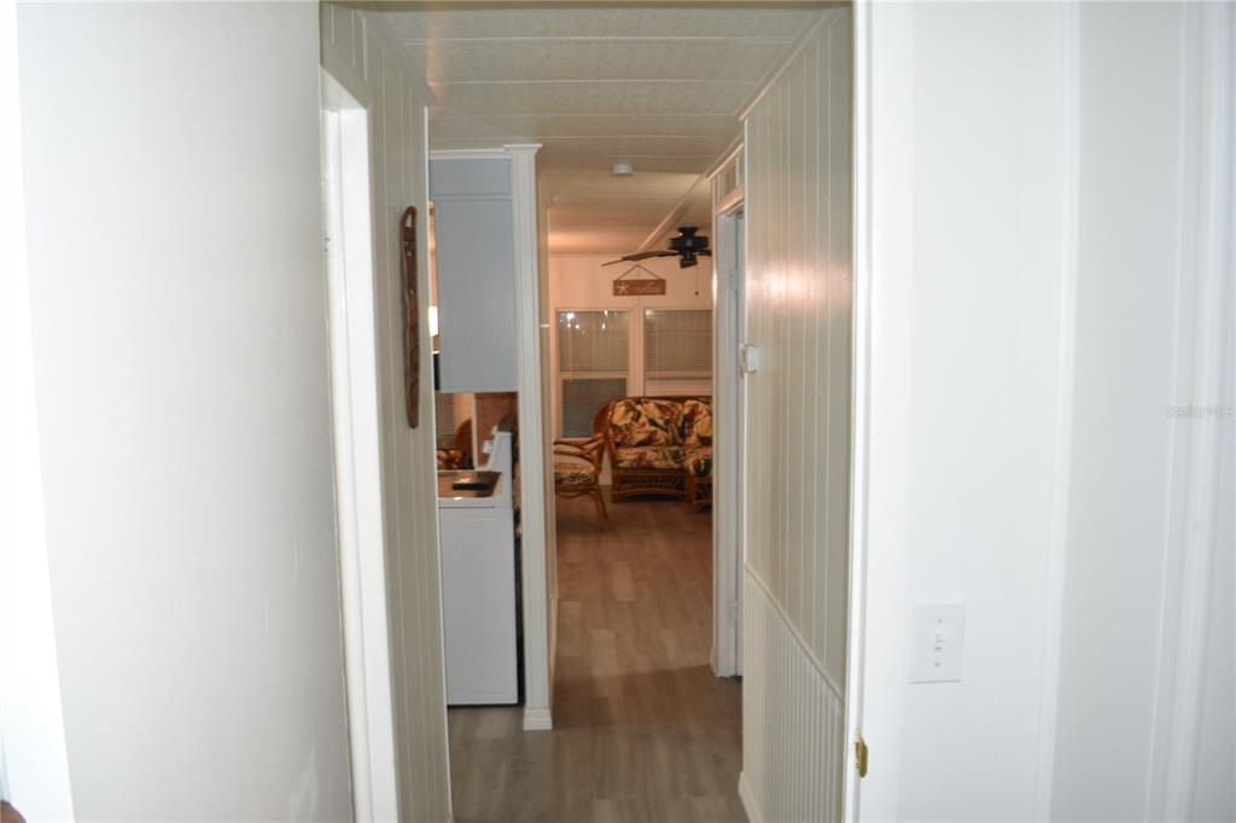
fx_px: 927
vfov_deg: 47.9
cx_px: 618
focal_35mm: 27
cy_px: 412
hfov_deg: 67.4
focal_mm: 18
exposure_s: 1/60
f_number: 4
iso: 800
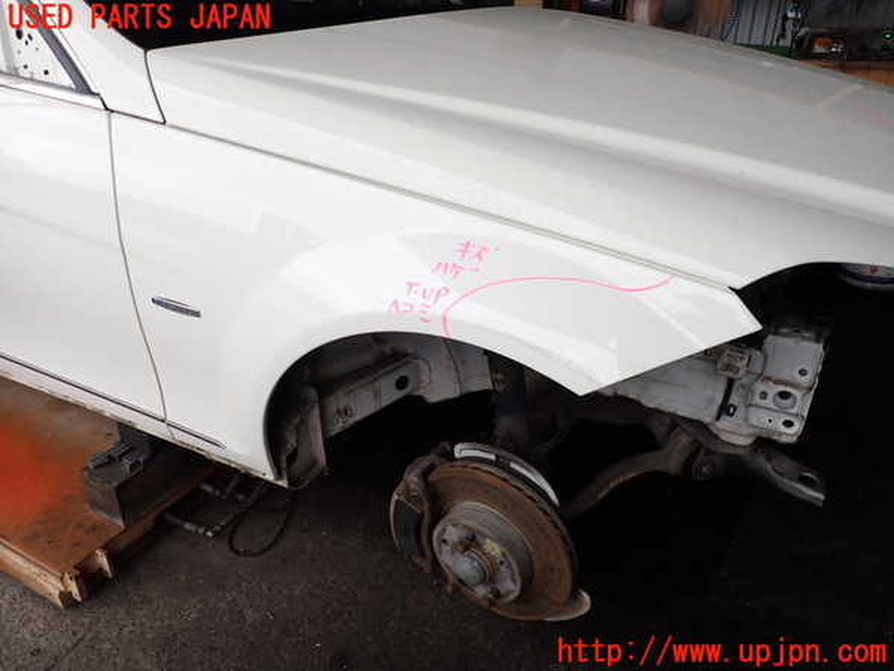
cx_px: 447
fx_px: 646
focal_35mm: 25
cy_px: 336
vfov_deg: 54.9
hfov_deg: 69.4
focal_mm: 4.5
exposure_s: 1/200
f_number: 2.8
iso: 100
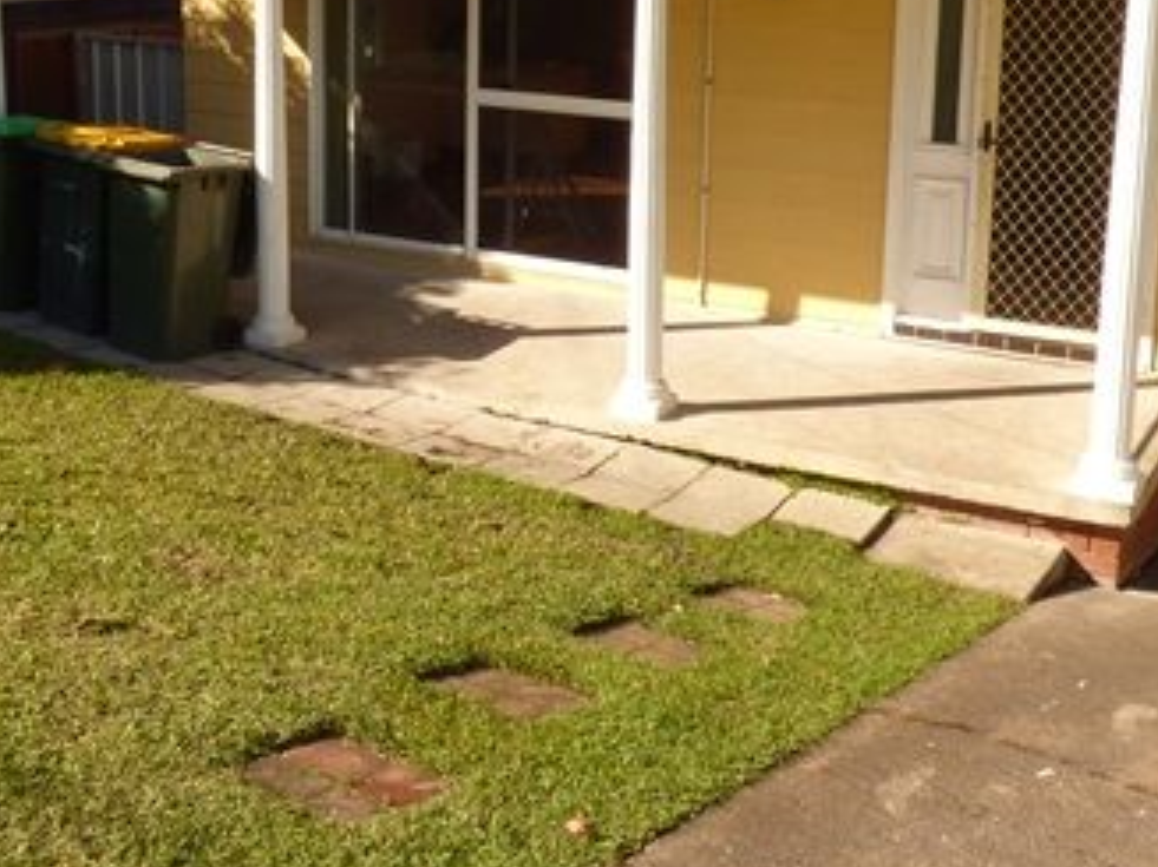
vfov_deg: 29.2
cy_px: 212
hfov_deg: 38.8
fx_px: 1639
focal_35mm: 49
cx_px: 489
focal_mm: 3.58
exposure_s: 1/320
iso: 100
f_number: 5
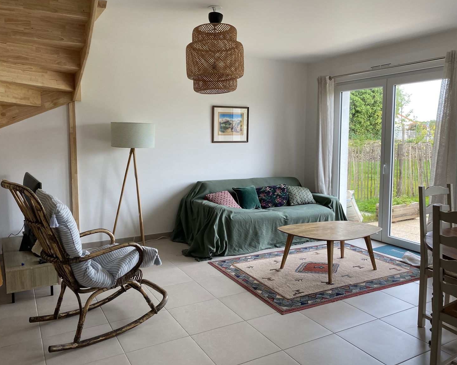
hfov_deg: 62.2
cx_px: 218
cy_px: 177
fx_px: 379
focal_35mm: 28
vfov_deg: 51.5
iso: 100
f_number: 1.8
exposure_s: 1/121
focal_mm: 4.25
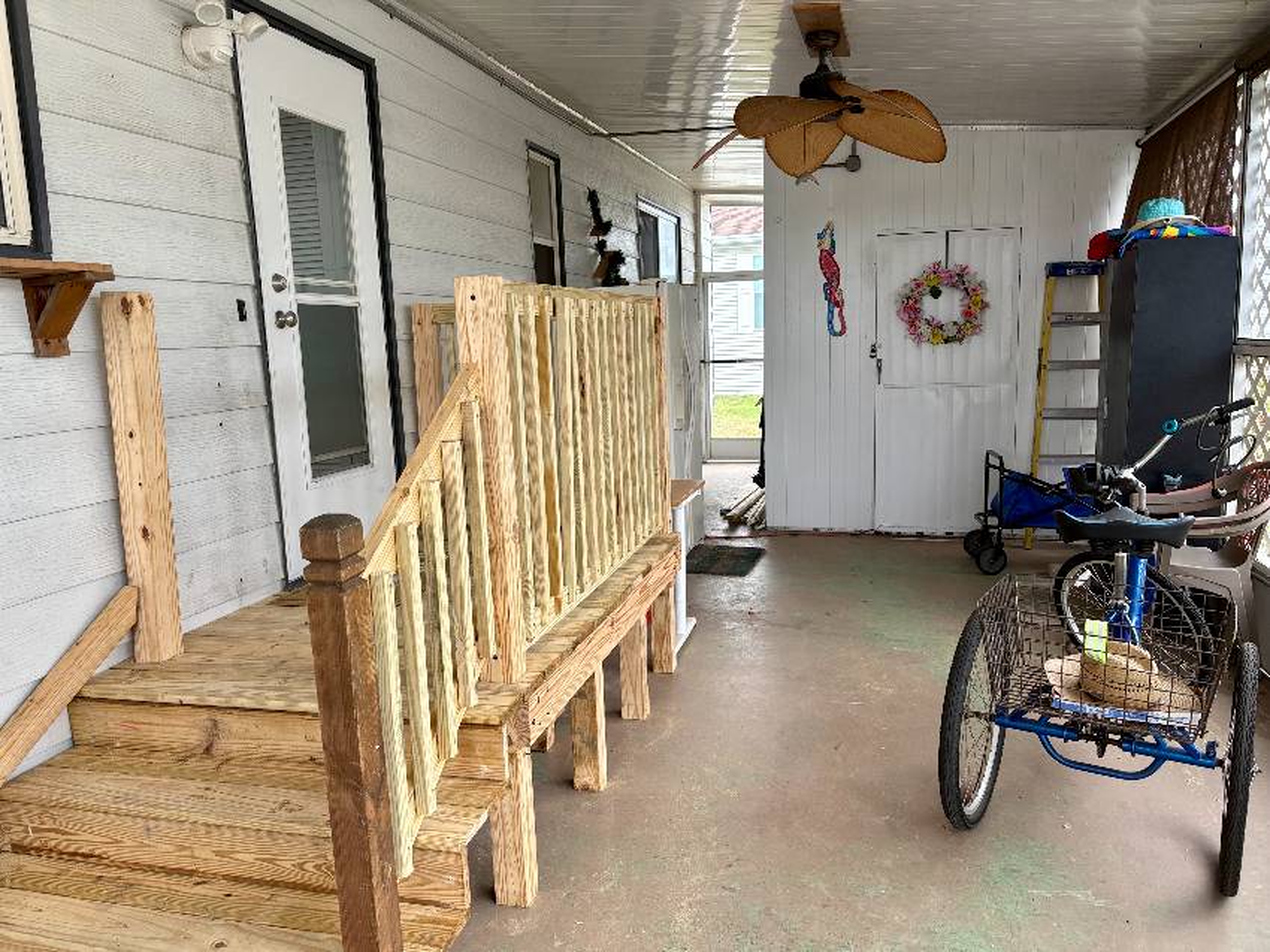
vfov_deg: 53.0
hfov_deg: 67.3
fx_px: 954
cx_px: 635
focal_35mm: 26
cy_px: 476
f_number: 1.6
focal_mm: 5.96
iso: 64
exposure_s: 1/243
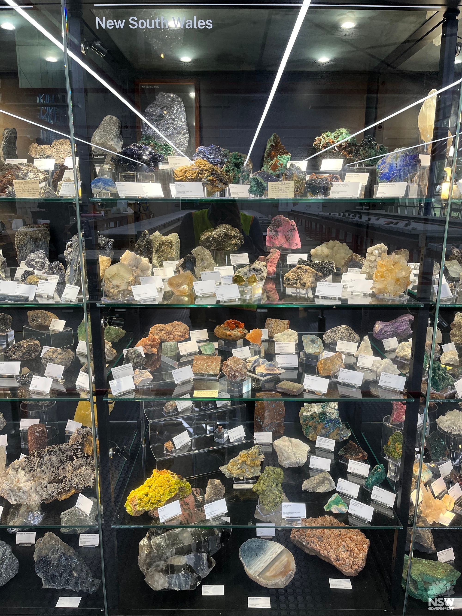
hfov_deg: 53.1
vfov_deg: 67.3
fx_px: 463
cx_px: 231
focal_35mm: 26
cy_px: 308
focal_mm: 5.1
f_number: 1.6
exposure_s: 1/121
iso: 125
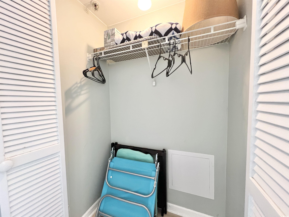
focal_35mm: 13
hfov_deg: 106.2
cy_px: 108
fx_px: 109
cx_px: 144
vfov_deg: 89.9
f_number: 1.8
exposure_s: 1/60
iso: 250
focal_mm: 1.57
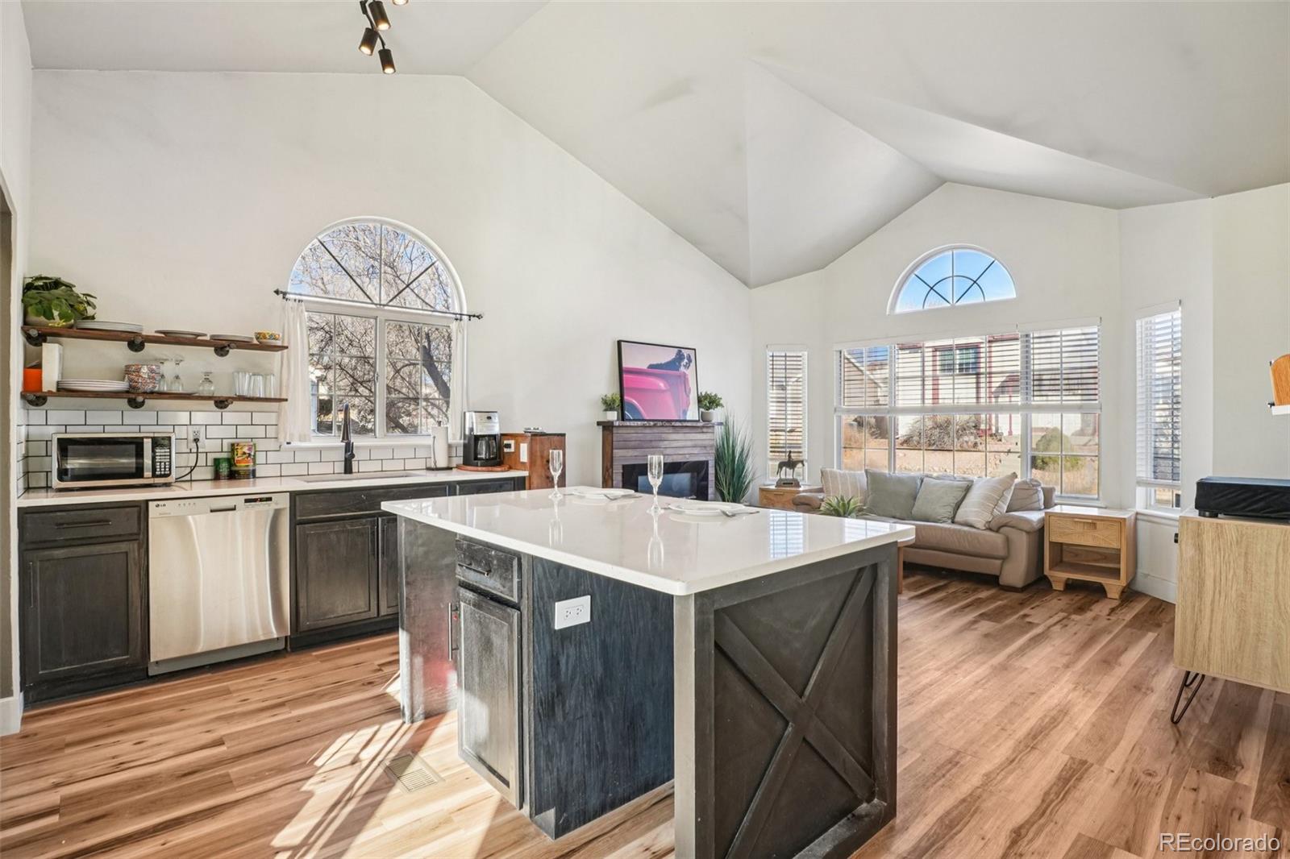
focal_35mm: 16
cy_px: 430
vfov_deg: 72.0
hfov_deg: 95.0
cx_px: 645
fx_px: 591
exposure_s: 1/30
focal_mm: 11
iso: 125
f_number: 8
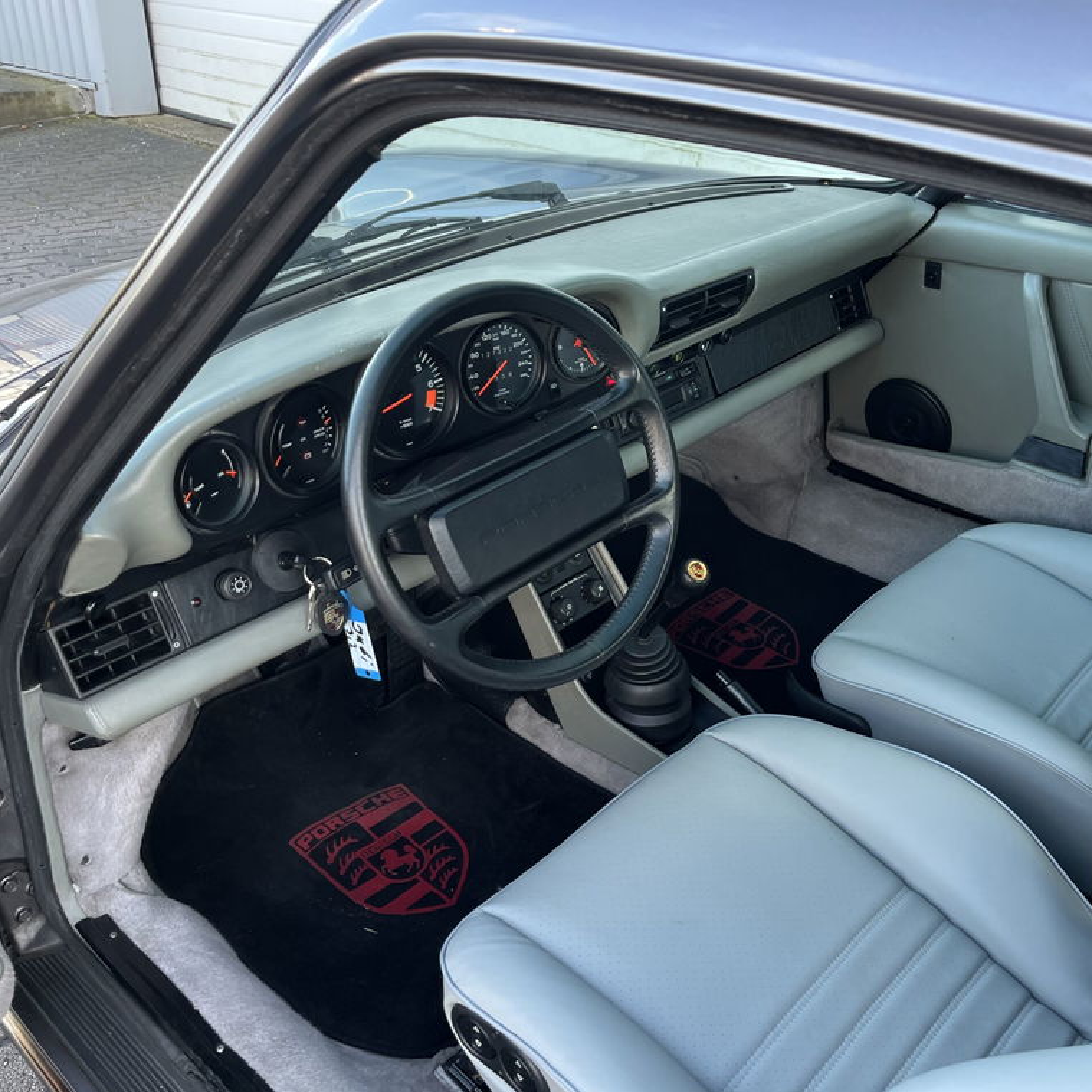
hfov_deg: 51.9
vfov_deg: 52.5
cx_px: 689
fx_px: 1106
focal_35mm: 31
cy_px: 541
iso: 80
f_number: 1.6
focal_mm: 5.1
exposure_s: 1/121
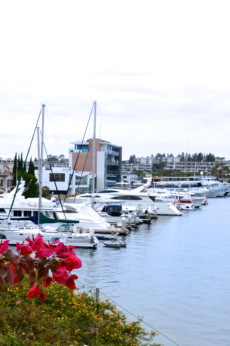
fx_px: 642
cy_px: 243
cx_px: 68
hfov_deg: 20.2
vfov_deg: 29.8
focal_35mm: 67
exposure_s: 1/500
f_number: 11
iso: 400
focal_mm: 24
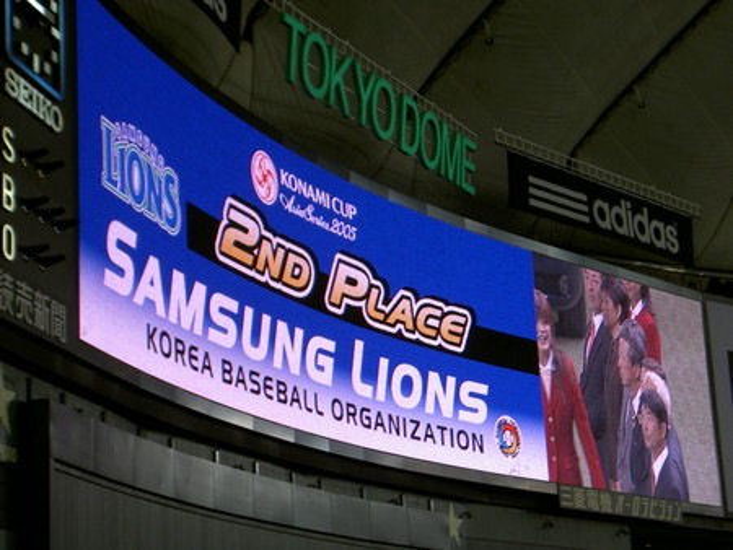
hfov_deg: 22.0
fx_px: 1886
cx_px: 366
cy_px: 275
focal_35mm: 89
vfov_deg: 16.6
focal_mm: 14.7
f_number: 4.6
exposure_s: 1/30
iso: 50
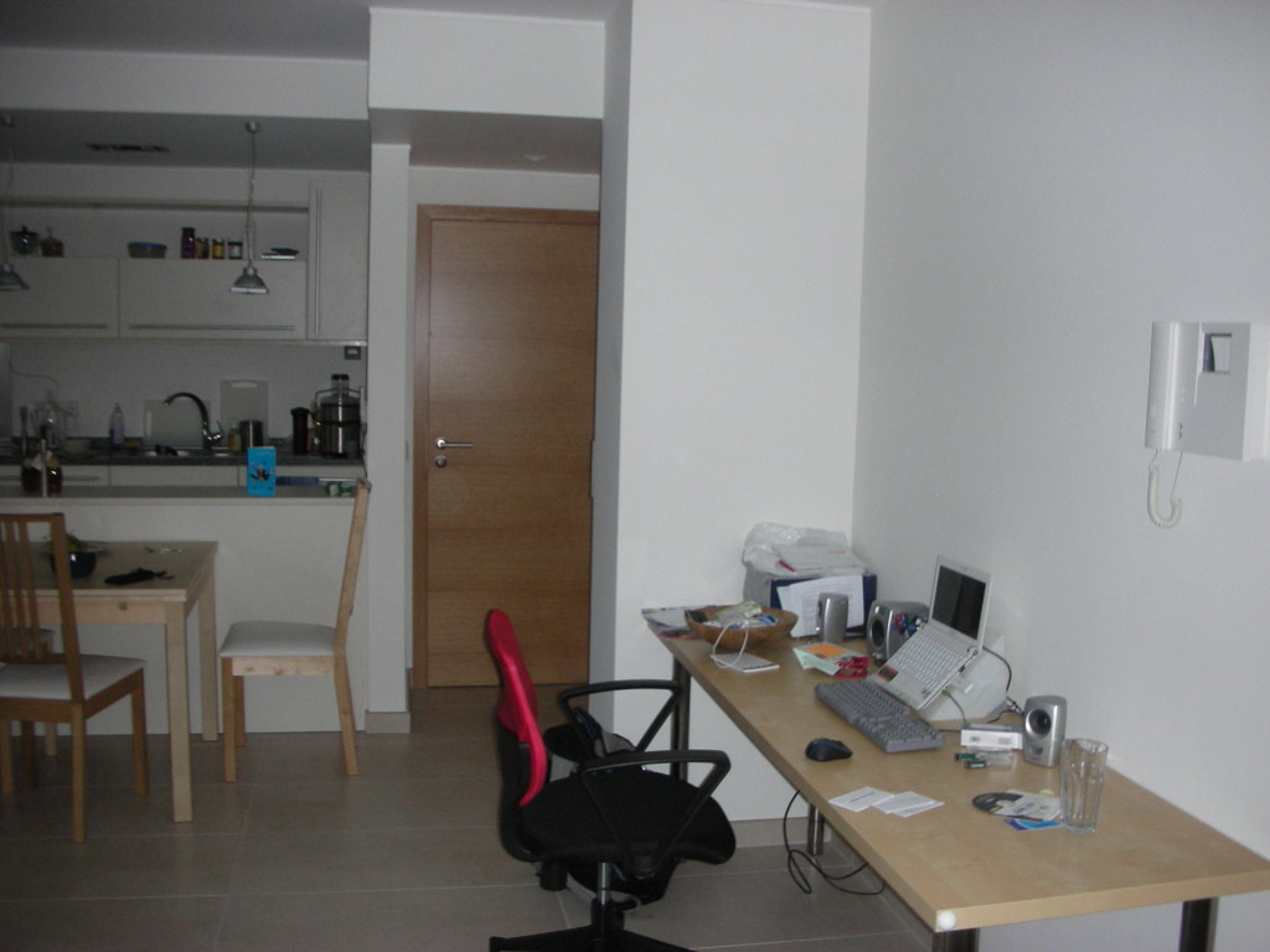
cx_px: 635
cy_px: 476
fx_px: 1284
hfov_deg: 52.6
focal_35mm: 35
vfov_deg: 40.7
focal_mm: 5.8
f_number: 3
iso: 135
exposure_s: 1/60.1
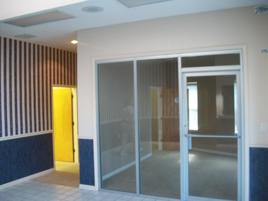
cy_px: 100
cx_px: 134
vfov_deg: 44.2
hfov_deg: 56.8
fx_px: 248
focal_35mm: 32
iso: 160
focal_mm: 5.7
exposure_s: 1/20
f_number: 2.9
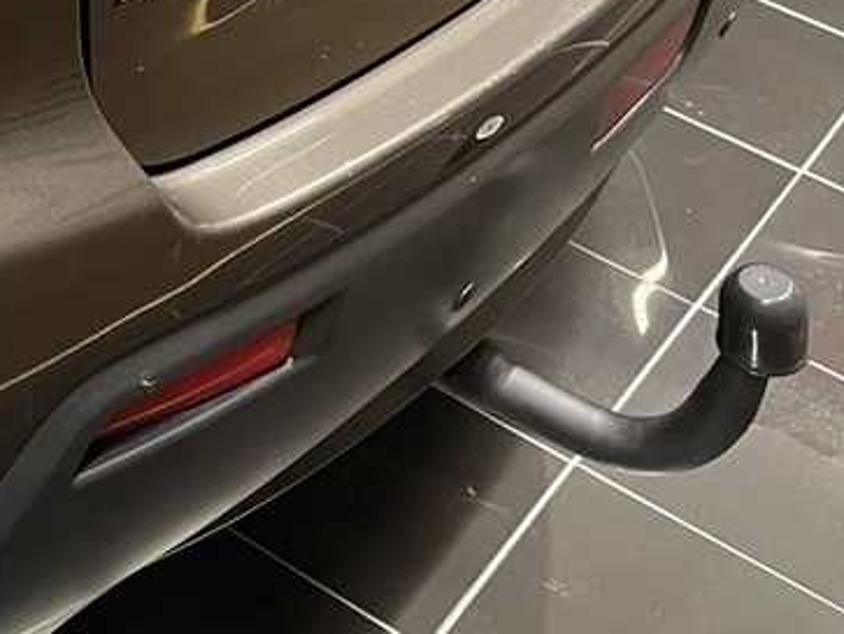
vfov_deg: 13.1
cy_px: -490
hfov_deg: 16.0
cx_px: -693
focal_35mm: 103
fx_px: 2514
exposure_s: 1/50
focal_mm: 4.2
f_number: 1.6
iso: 160
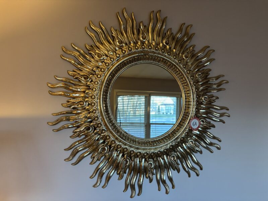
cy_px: 100
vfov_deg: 53.1
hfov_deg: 67.3
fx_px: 201
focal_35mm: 26
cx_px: 134
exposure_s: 1/60
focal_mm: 5.96
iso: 400
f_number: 1.6
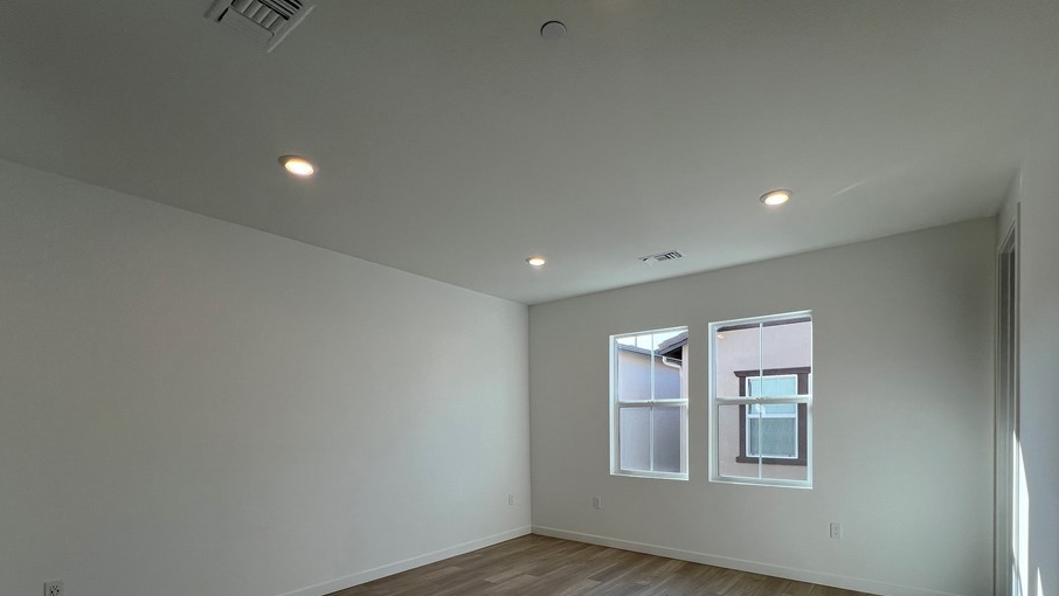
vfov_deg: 64.1
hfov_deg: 99.2
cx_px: 567
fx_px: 449
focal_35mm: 16
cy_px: 429
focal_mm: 1.57
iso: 32
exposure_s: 1/188
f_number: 1.8
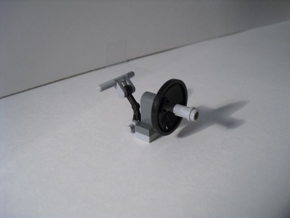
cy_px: 109
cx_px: 145
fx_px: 302
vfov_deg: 39.7
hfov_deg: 51.4
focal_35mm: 36
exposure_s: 1/80
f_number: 3.1
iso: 400
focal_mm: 6.3
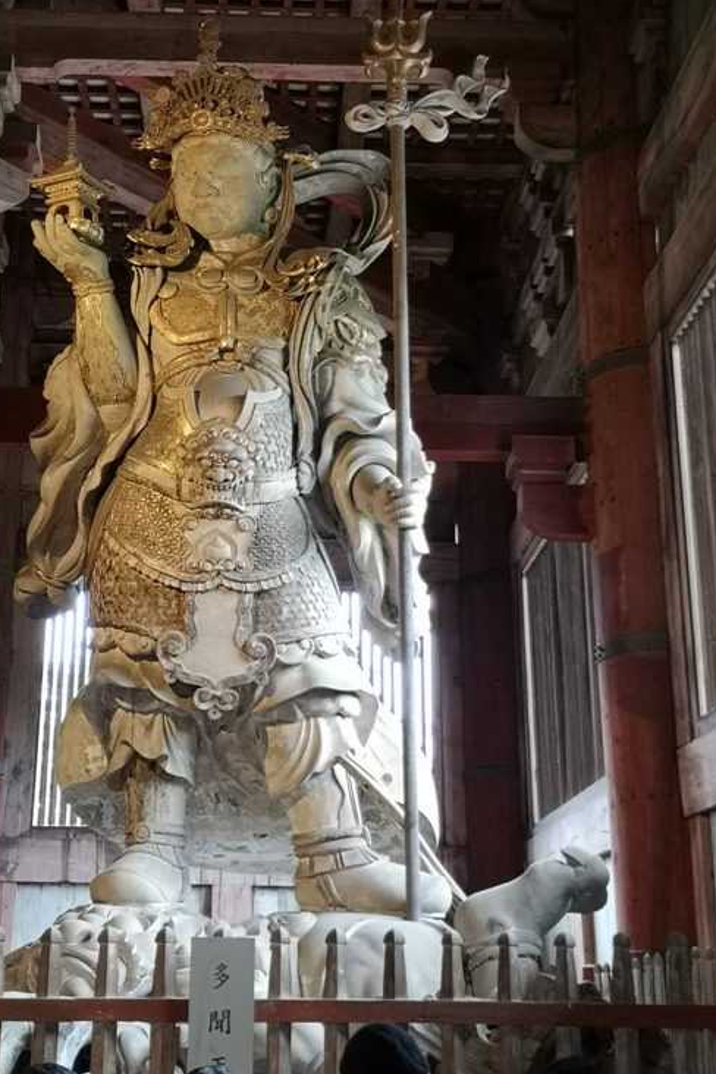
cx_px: 283
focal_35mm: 50
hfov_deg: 26.9
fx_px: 1492
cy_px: 524
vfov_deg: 39.6
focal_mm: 3.95
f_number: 1.8
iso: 320
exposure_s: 1/33.3
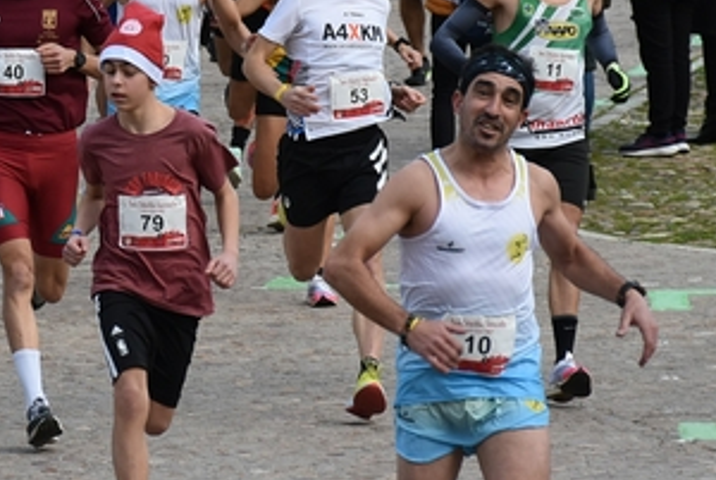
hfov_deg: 4.4
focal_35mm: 472
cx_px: 172
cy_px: 160
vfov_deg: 2.9
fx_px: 9411
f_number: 5.6
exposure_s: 1/400
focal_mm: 105
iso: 400
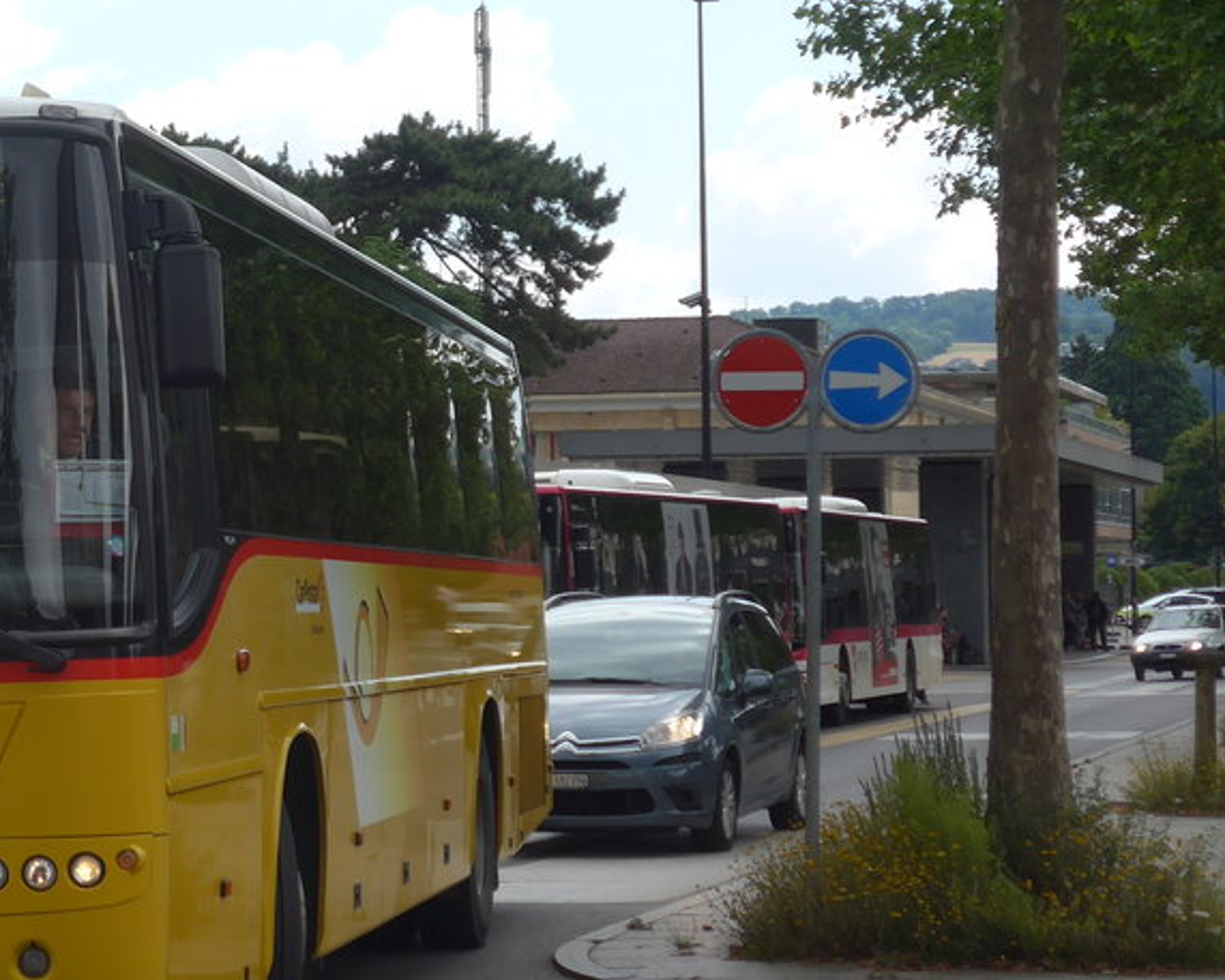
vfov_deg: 12.7
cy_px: 384
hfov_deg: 15.6
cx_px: -26
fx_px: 4388
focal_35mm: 121
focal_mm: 12
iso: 80
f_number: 3.5
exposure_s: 1/640
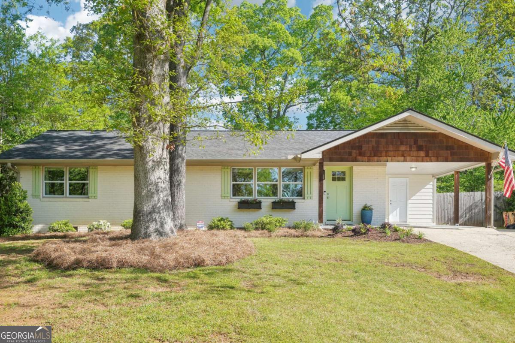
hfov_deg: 58.7
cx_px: 258
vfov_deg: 41.1
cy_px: 172
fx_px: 458
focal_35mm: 32
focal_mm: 32
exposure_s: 1/125
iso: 100
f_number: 8
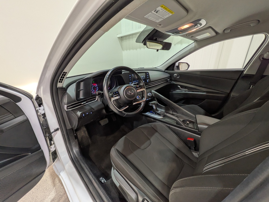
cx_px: 134
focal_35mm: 14
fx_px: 109
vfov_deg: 85.7
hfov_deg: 102.1
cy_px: 101
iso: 86
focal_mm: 1.83
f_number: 2.2
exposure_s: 1/50
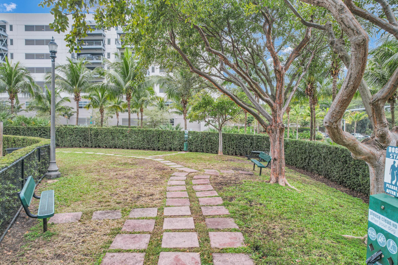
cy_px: 132
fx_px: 243
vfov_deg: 57.2
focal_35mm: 22
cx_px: 199
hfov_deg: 78.6
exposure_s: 1/250
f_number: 2.8
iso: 140
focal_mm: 8.38
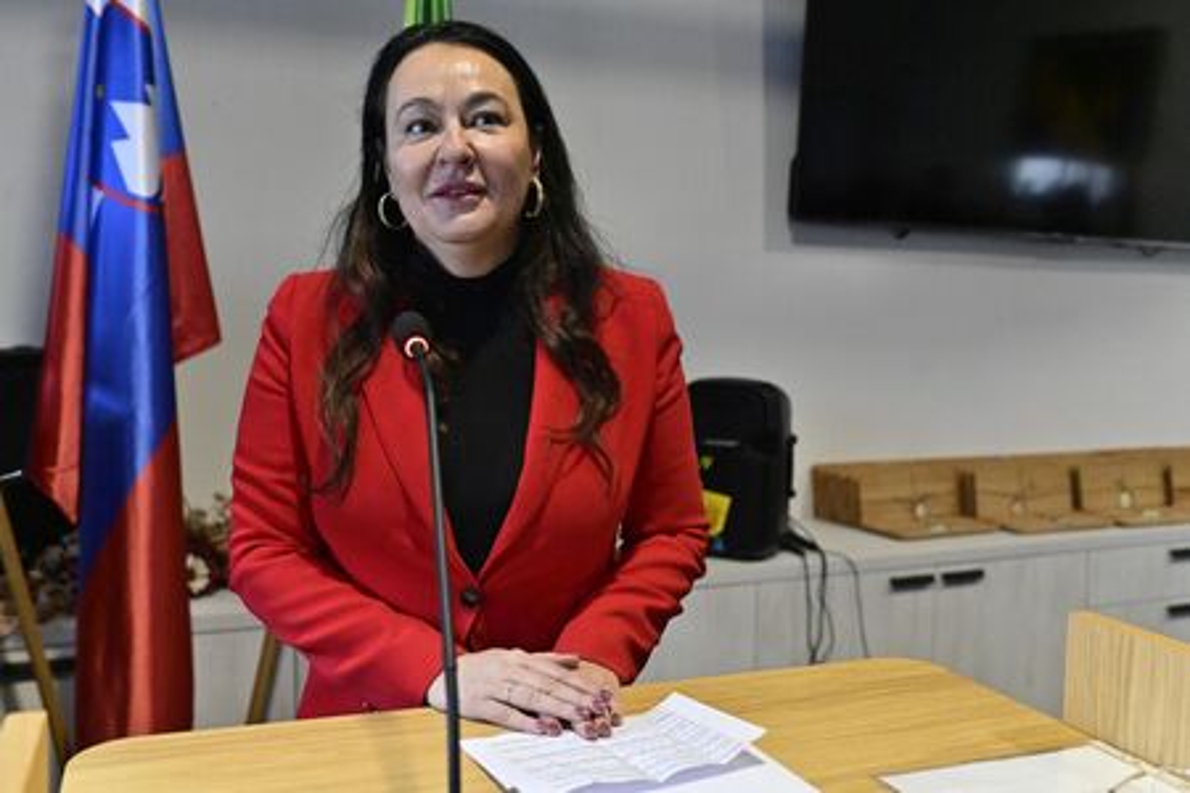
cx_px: 595
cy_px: 396
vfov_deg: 37.9
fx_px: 1157
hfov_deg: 54.4
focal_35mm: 35
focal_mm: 35
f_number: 4.5
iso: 5000
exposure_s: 1/320
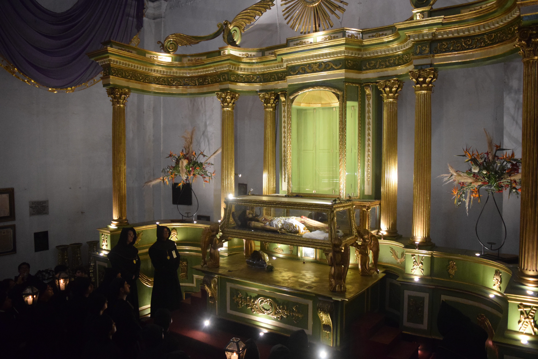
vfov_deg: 47.9
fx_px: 403
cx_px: 269
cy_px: 180
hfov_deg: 67.4
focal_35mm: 27
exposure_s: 1/160
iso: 3200
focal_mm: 18
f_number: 3.5
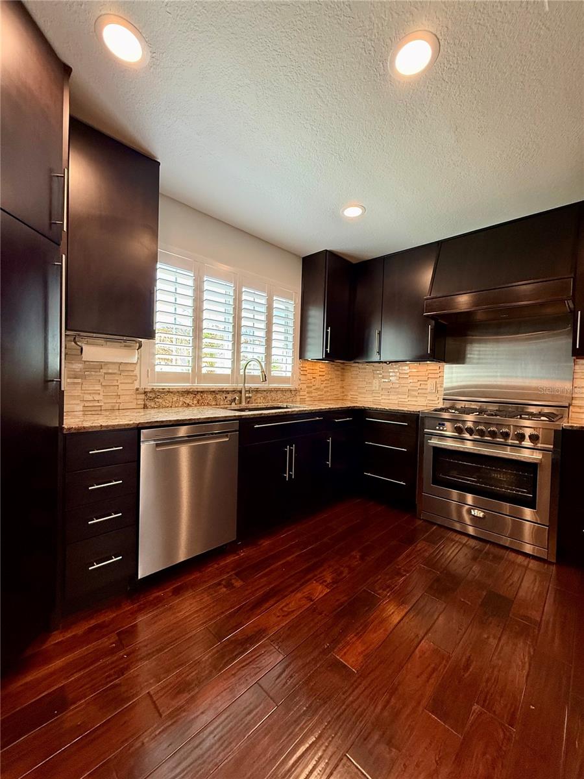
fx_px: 315
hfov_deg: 85.7
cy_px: 390
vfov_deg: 102.1
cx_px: 292
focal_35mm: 14
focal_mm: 2.22
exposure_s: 1/120
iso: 250
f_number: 2.2
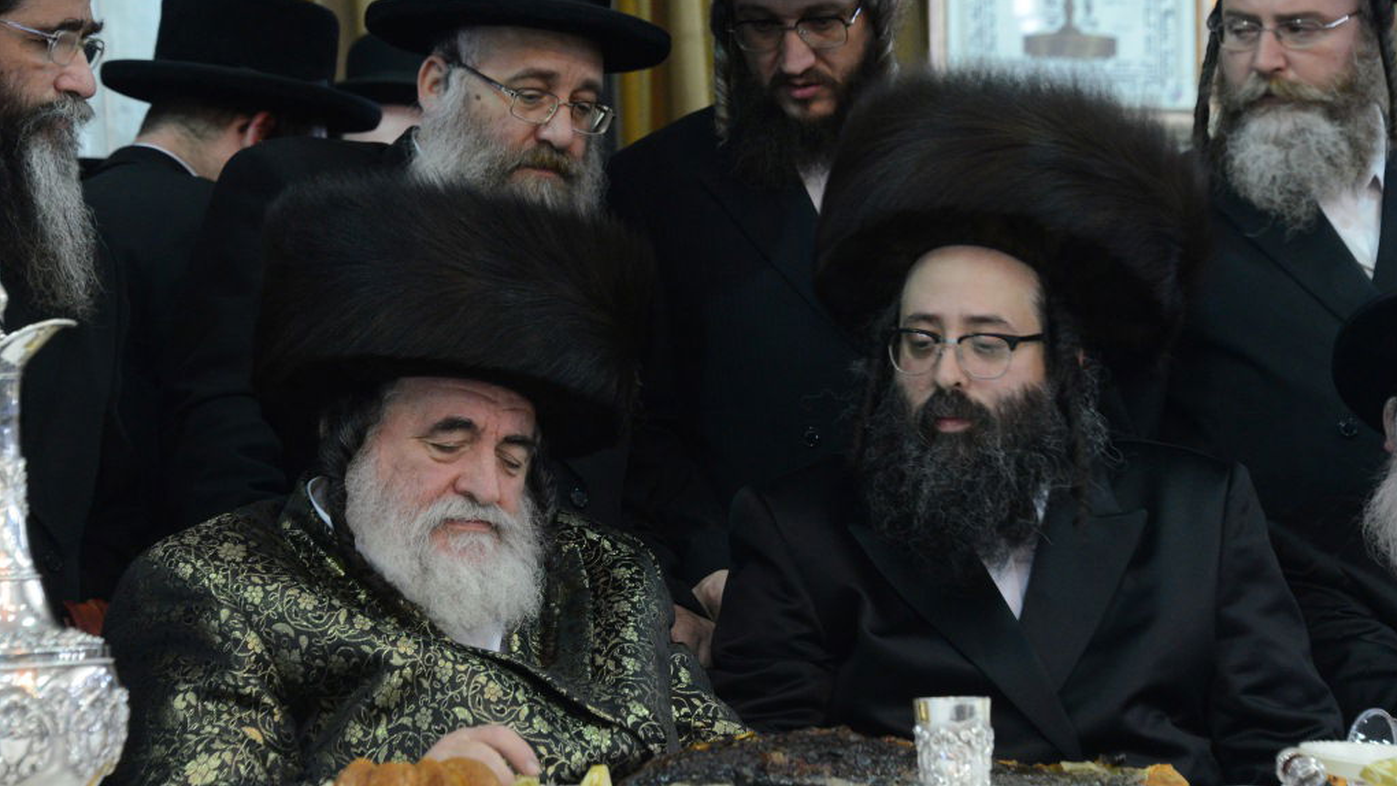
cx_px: 700
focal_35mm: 142
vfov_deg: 8.5
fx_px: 5261
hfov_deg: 15.1
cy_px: 399
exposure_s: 1/60
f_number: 5.6
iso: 4000
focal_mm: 135
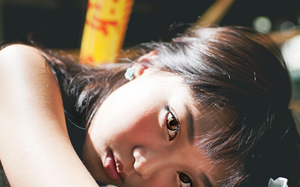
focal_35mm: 59
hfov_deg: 34.5
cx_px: 170
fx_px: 482
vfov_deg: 21.9
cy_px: 128
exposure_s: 1/1600
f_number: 2.5
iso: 200
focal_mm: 35
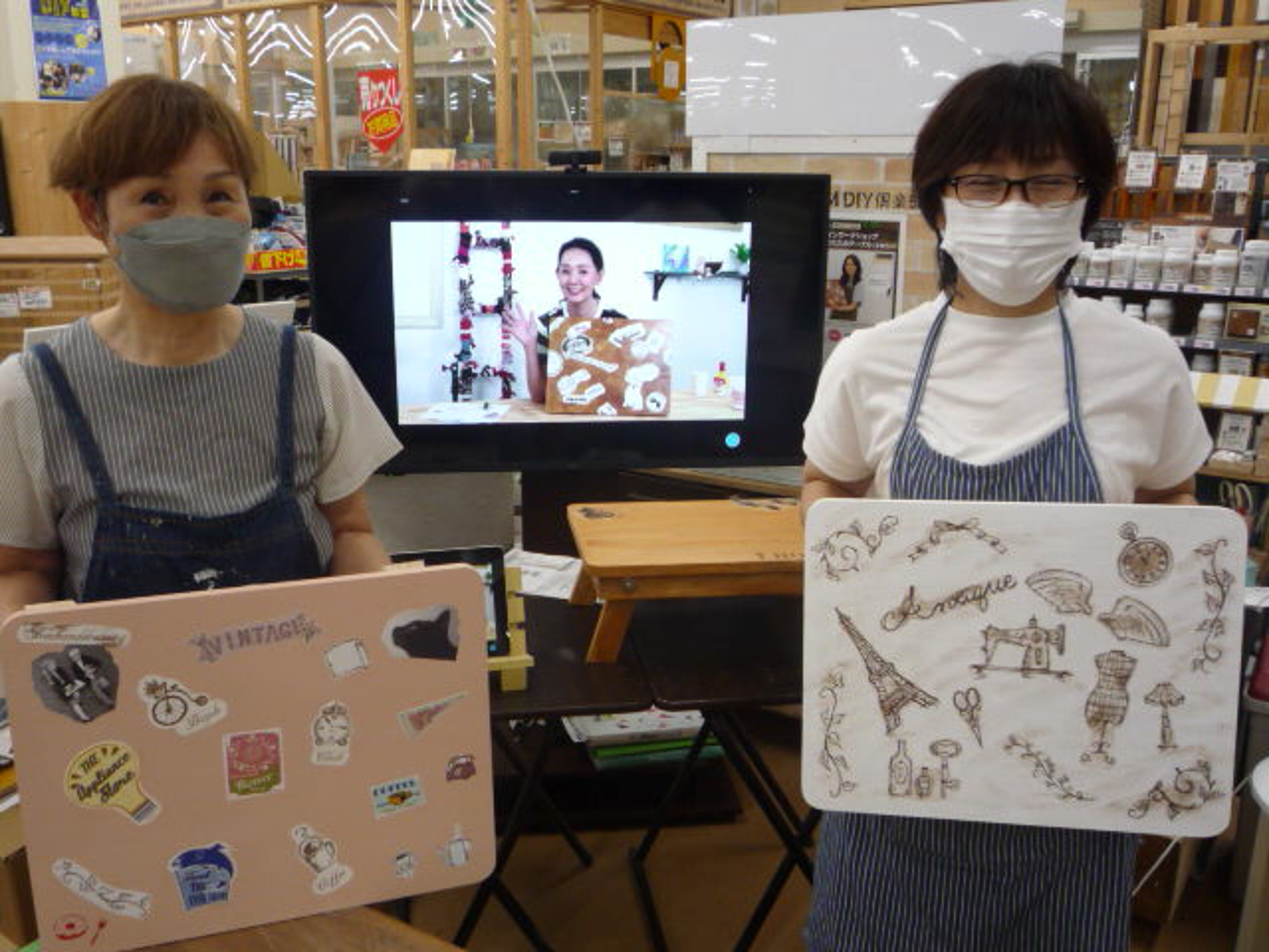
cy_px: 476
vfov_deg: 44.2
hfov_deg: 56.8
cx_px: 634
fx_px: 1173
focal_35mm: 32
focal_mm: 5.2
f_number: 3.3
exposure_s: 1/30
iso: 200
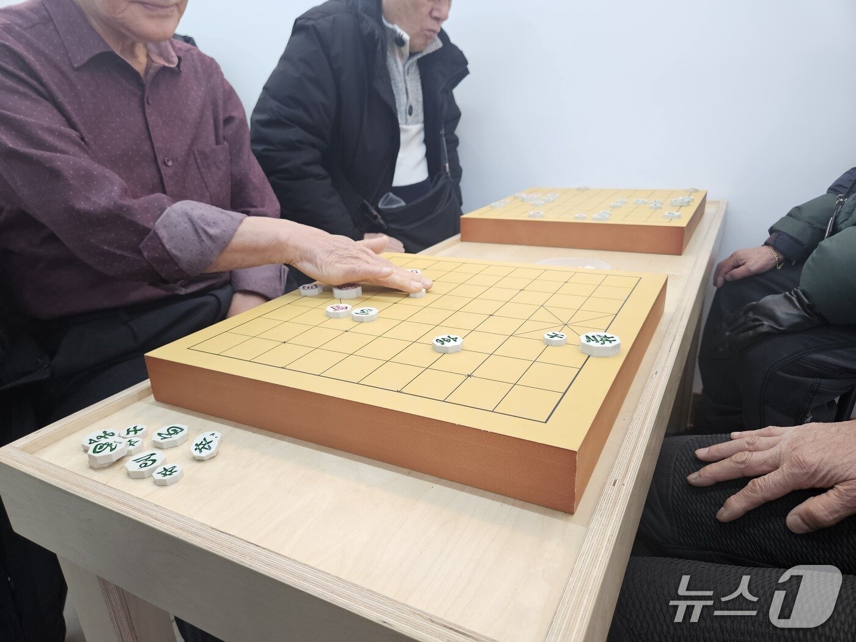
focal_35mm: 23
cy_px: 321
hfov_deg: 73.9
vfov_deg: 58.9
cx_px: 428
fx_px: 569
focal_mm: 5.4
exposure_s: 1/120
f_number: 1.8
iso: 160
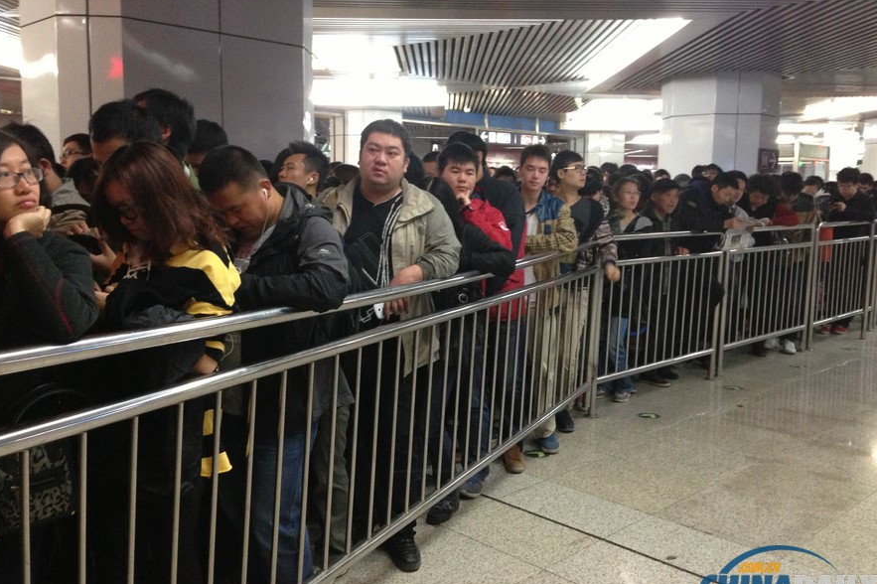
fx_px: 852
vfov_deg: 37.8
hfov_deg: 54.5
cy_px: 282
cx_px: 434
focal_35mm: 35
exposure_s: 1/17
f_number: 2.4
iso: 400
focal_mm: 4.13
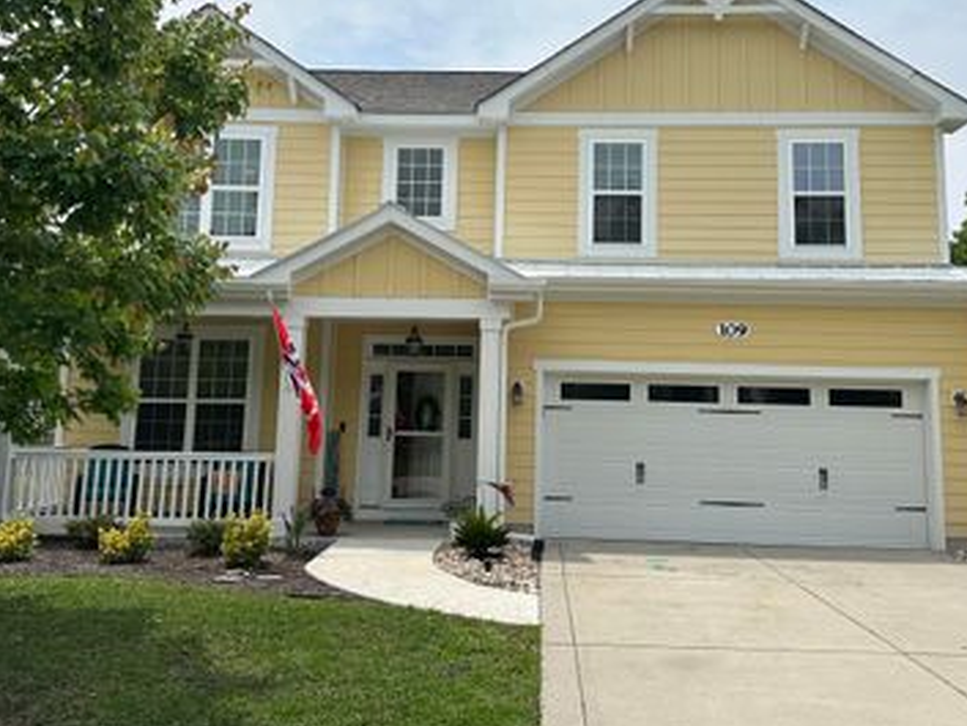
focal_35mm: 34
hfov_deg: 53.9
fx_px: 950
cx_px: 499
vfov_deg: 41.6
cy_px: 289
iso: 80
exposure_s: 1/8197
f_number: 1.78
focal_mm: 6.86
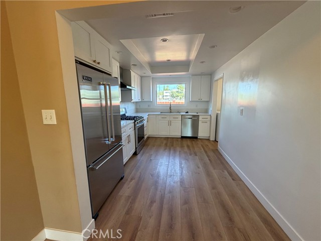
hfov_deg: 102.1
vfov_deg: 85.7
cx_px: 160
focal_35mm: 14
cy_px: 120
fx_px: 130
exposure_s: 1/121
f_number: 2.2
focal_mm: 2.22
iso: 200
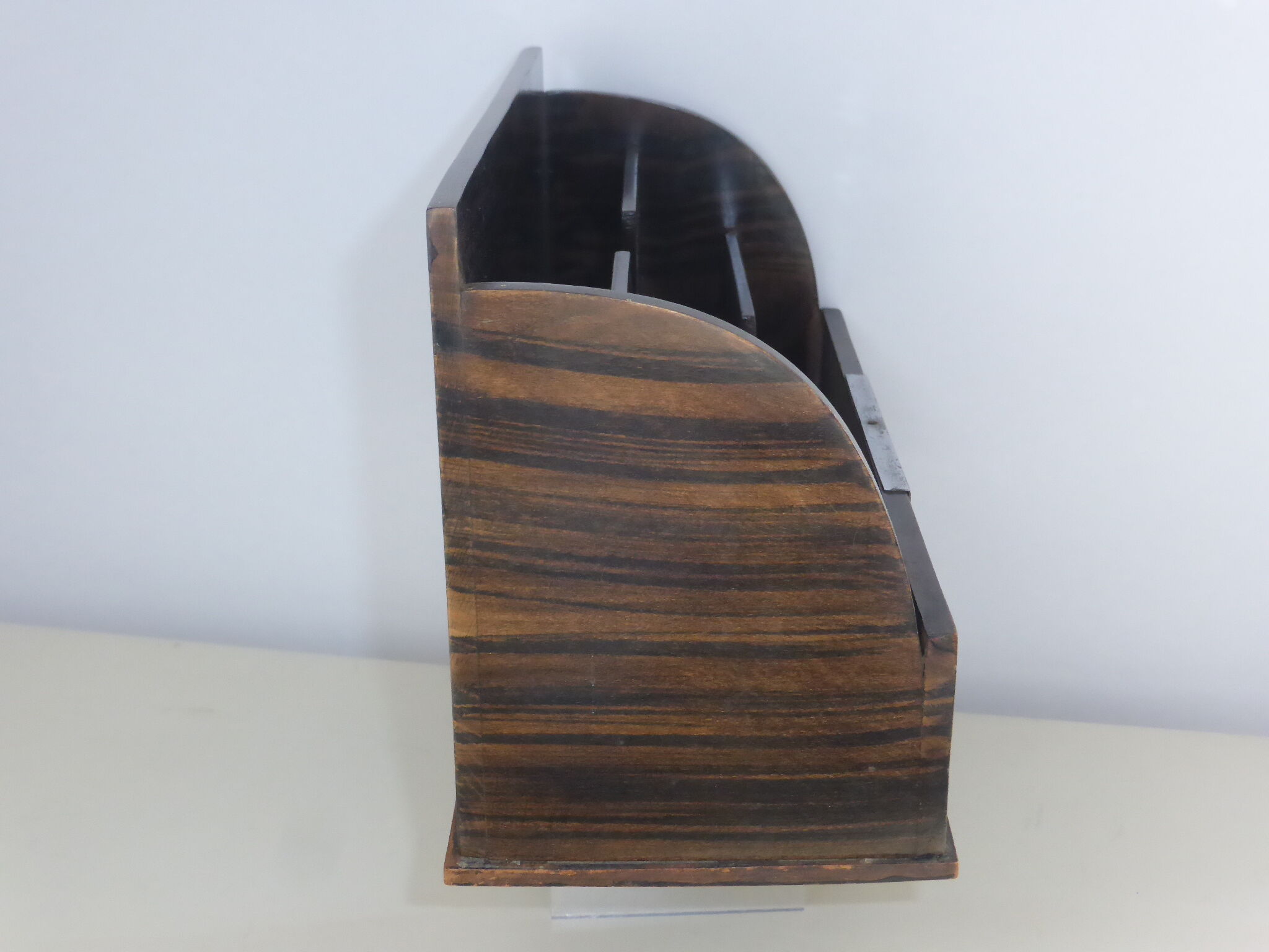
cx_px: 634
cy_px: 476
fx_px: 1980
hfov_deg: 35.5
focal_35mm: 54
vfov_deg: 27.0
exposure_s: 1/60
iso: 500
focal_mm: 9.7
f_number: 4.6
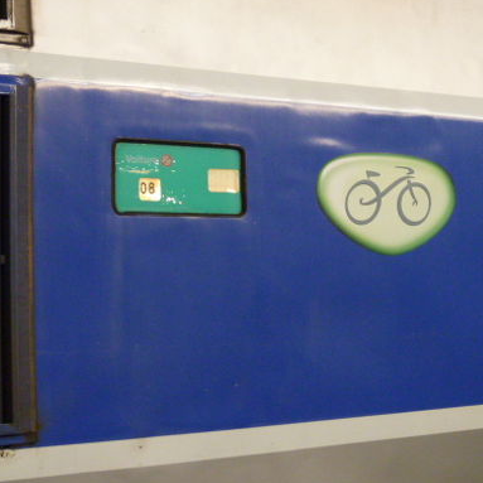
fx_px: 1137
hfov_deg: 23.8
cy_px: 199
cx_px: 338
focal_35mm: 72
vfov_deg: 24.0
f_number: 3.6
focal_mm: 8.5
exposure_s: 1/60
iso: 400
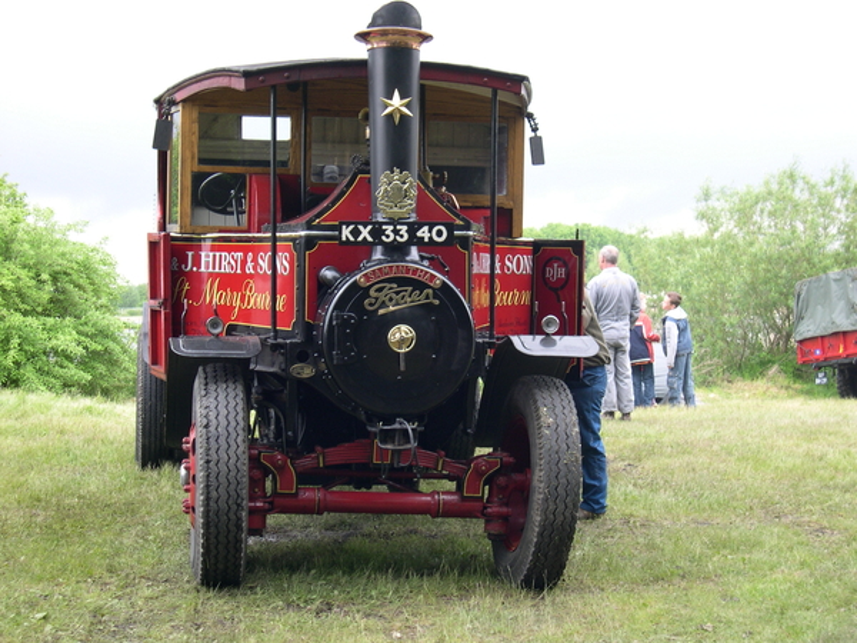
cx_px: 428
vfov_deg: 23.7
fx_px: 1535
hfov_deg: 31.2
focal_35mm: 62
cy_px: 322
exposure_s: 1/45.3
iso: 100
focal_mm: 13.2
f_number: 3.5
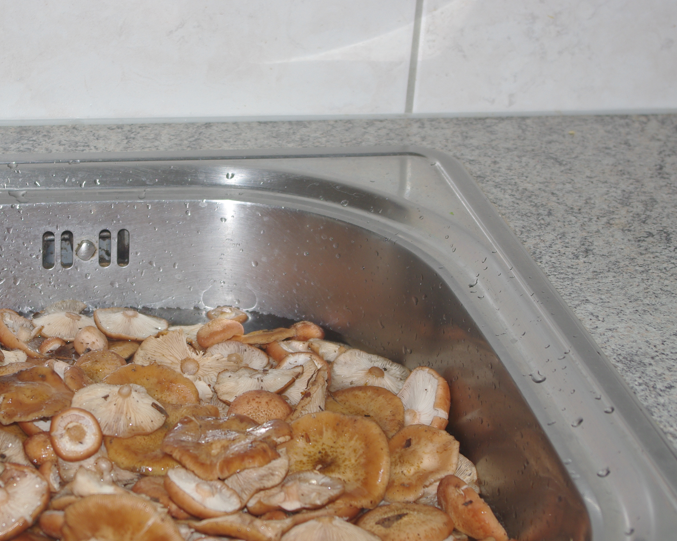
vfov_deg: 15.7
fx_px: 1964
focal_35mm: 98
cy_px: 314
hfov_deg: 19.5
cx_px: 193
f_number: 4.5
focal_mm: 42.5
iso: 100
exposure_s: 1/60
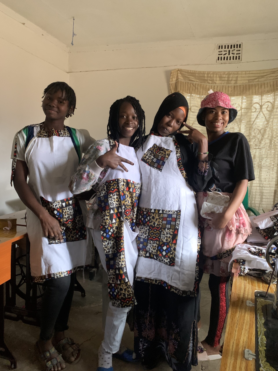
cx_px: 139
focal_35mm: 26
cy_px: 186
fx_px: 278
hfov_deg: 53.1
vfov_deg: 67.3
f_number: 1.8
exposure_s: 1/30
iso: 640
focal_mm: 4.25
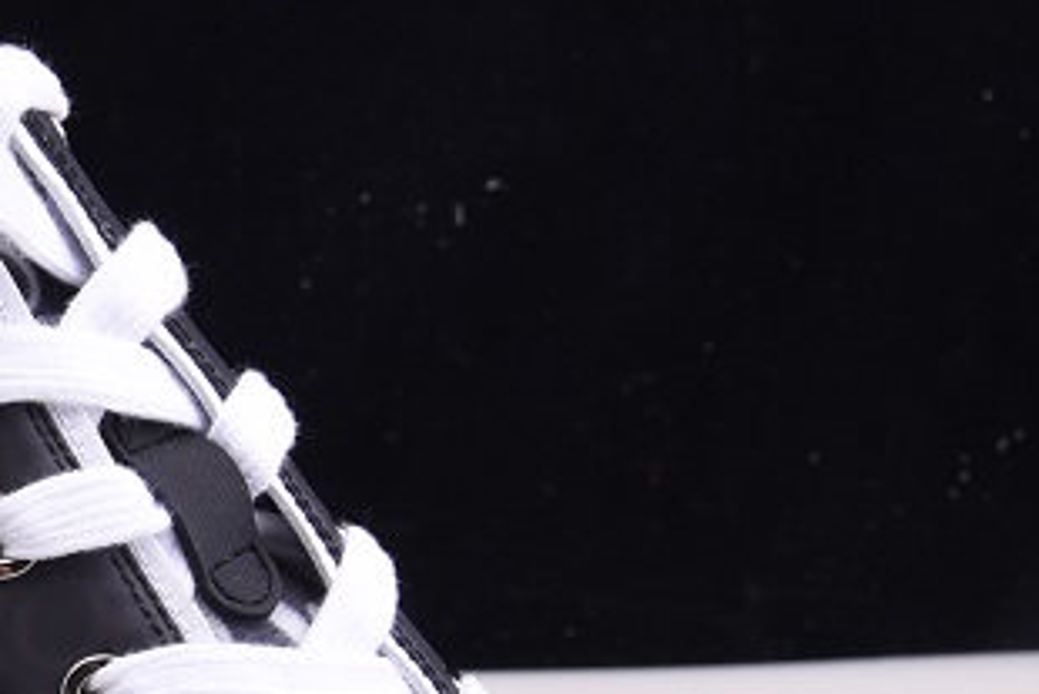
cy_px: 505
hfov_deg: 12.8
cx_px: -751
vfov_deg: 9.3
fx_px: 4244
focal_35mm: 147
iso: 100
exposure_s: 1/125
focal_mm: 38
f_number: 11
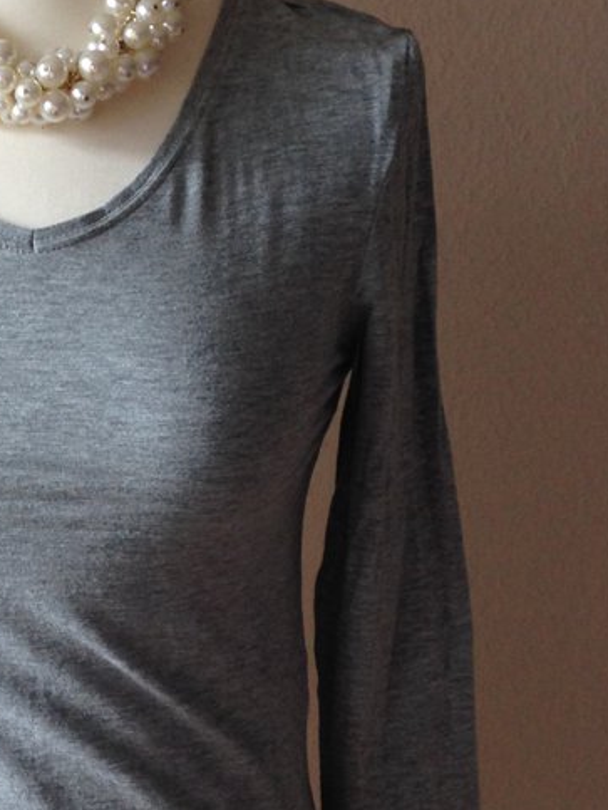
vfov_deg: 21.5
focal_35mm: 91
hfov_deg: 15.8
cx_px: -45
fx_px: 2128
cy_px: 522
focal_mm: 4.12
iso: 64
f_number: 2.4
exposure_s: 1/20
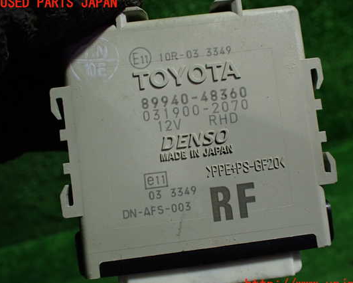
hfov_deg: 54.1
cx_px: 196
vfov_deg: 44.6
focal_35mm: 33
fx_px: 345
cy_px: 144
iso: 320
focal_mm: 5.4
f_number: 2.3
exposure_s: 1/125
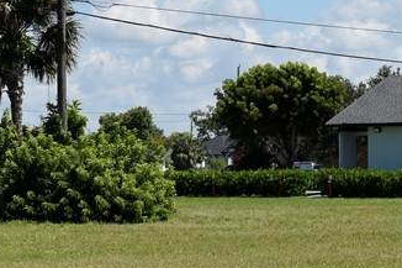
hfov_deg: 9.7
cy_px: 79
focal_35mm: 210
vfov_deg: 6.5
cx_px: 416
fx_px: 2344
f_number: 8
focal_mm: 42
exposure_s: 1/400
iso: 100
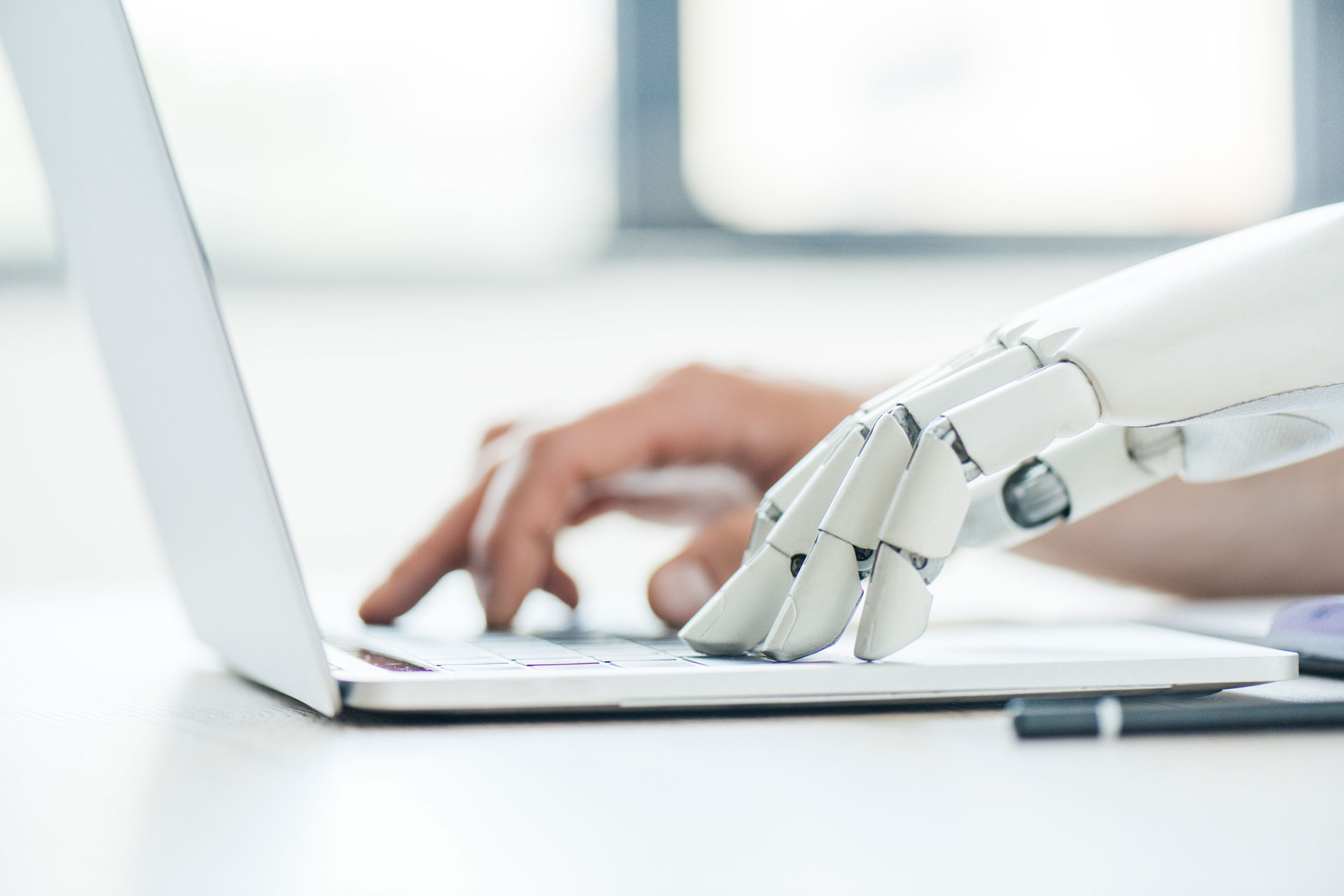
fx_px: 3921
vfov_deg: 13.0
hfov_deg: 19.5
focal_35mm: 105
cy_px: 448
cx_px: 672
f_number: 3.5
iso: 250
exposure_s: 1/250
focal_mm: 105
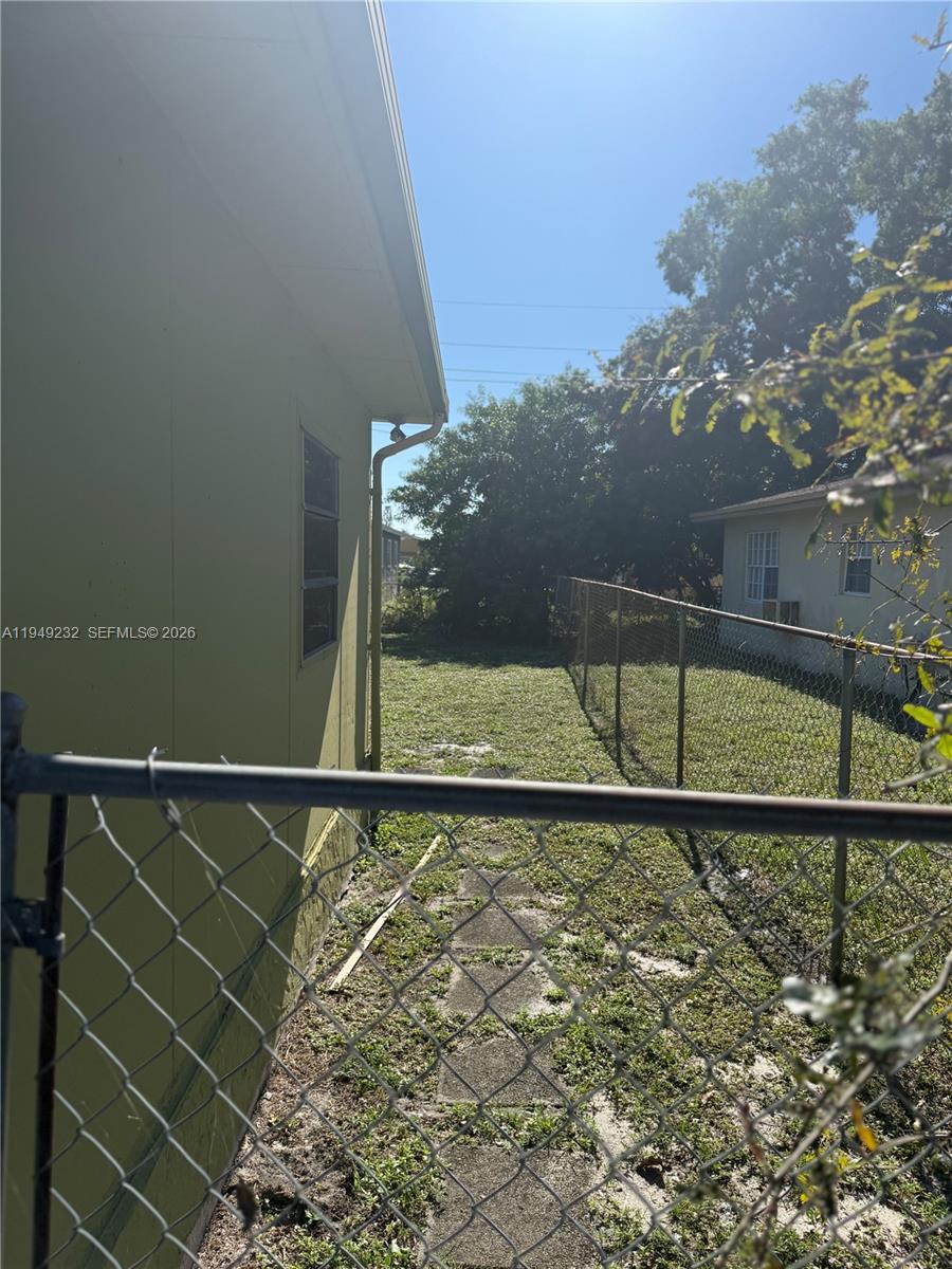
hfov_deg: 56.8
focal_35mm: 24
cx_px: 476
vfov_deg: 71.6
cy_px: 634
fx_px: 880
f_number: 1.78
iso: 100
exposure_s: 1/7353
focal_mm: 6.76
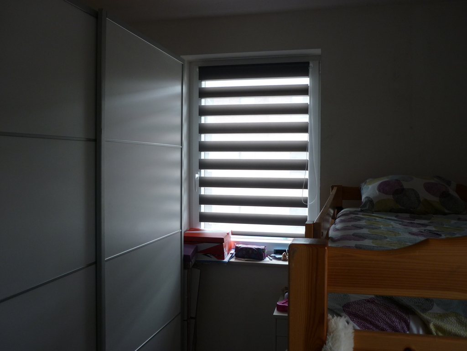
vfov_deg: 42.9
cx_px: 234
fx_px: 445
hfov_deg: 55.4
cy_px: 176
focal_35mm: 33
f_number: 2.8
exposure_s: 1/30
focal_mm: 5.5
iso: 80
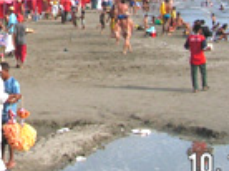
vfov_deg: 10.3
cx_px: -28
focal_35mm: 138
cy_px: -87
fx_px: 911
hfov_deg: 14.0
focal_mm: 6.3
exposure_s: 1/400
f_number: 5.6
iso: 50
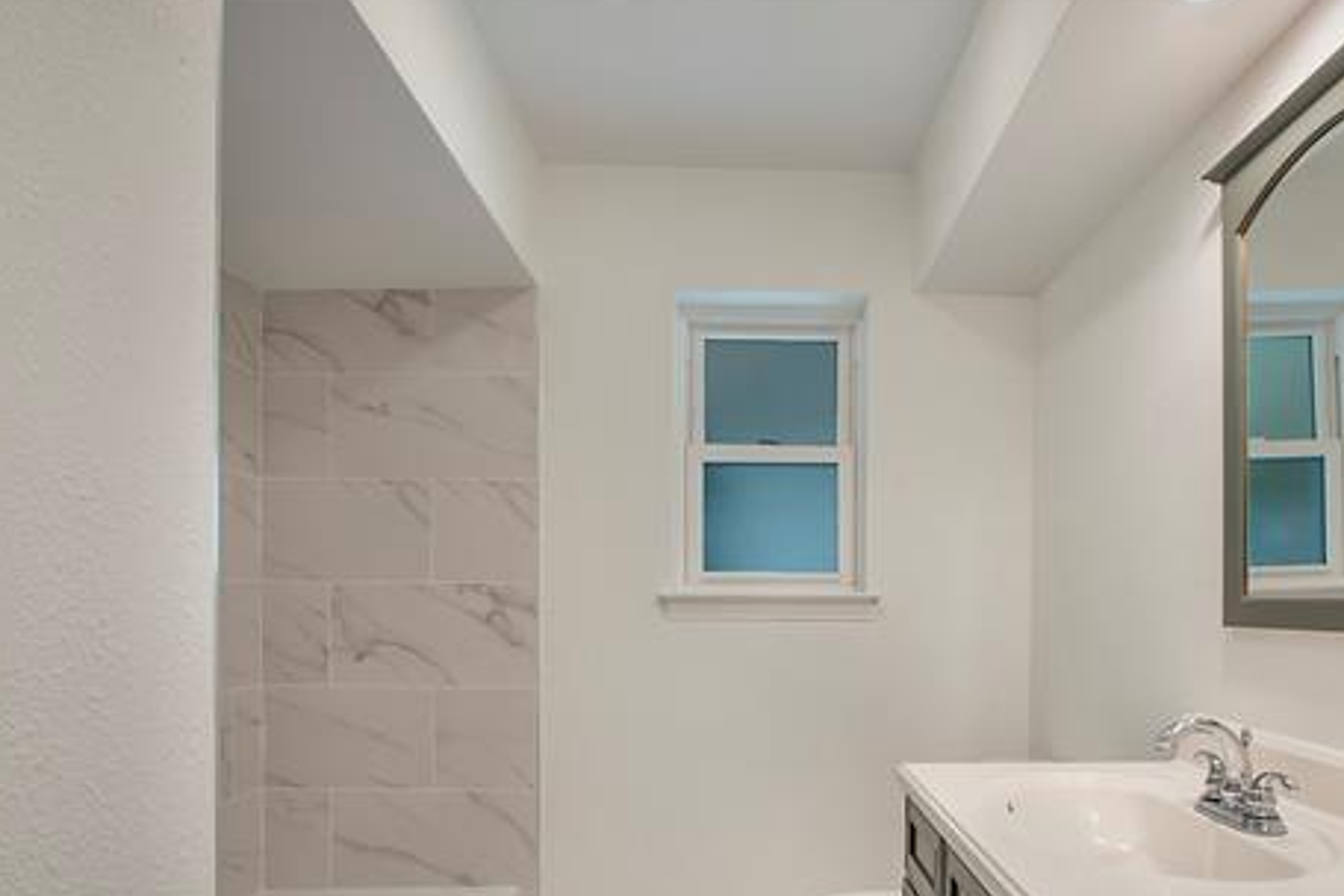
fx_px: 784
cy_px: 610
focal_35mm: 21
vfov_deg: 57.9
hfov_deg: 80.7
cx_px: 768
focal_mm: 10
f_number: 7.1
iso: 100
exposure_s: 1/50
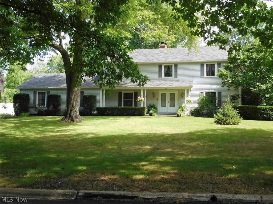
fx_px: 315
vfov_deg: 35.9
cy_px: 102
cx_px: 136
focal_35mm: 40
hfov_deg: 46.8
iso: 125
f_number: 3.9
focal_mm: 7.1
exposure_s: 1/250
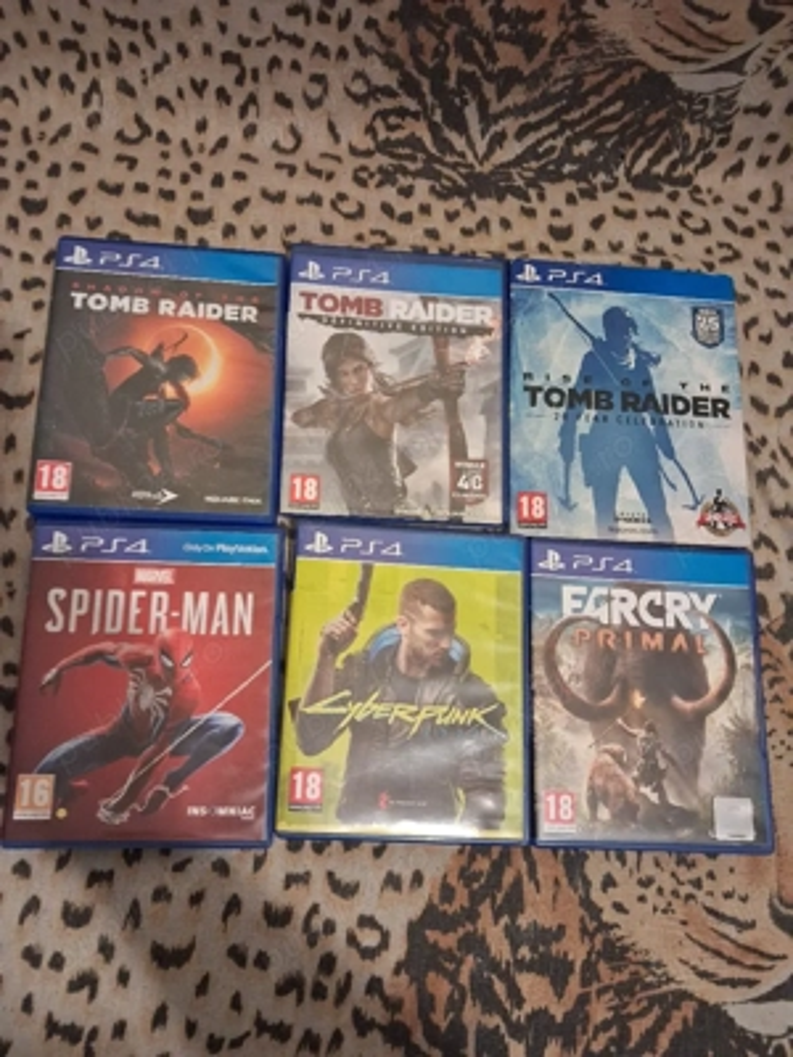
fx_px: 825
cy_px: 528
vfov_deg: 65.3
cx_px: 396
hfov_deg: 51.4
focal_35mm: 27
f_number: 1.8
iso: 500
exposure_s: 1/25
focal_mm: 4
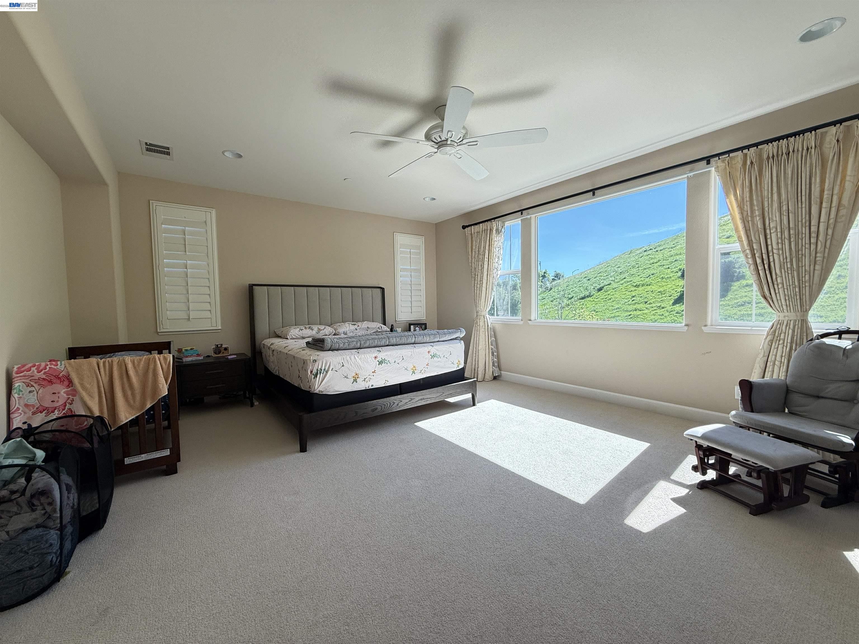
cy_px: 322
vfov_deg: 85.7
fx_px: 347
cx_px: 430
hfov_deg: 102.1
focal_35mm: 14
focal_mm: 2.22
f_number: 2.2
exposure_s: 1/304
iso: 64
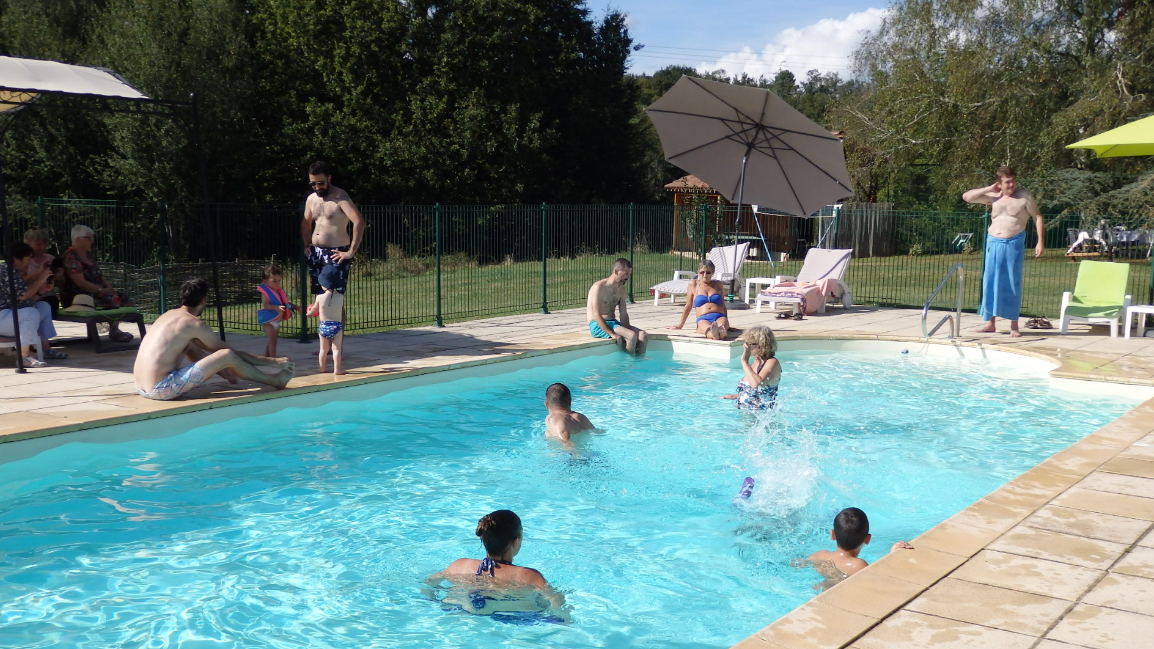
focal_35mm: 41
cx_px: 569
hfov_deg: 49.4
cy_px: 368
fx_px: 1255
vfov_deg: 29.0
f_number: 10.1
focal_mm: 6.6
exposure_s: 1/160
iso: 100
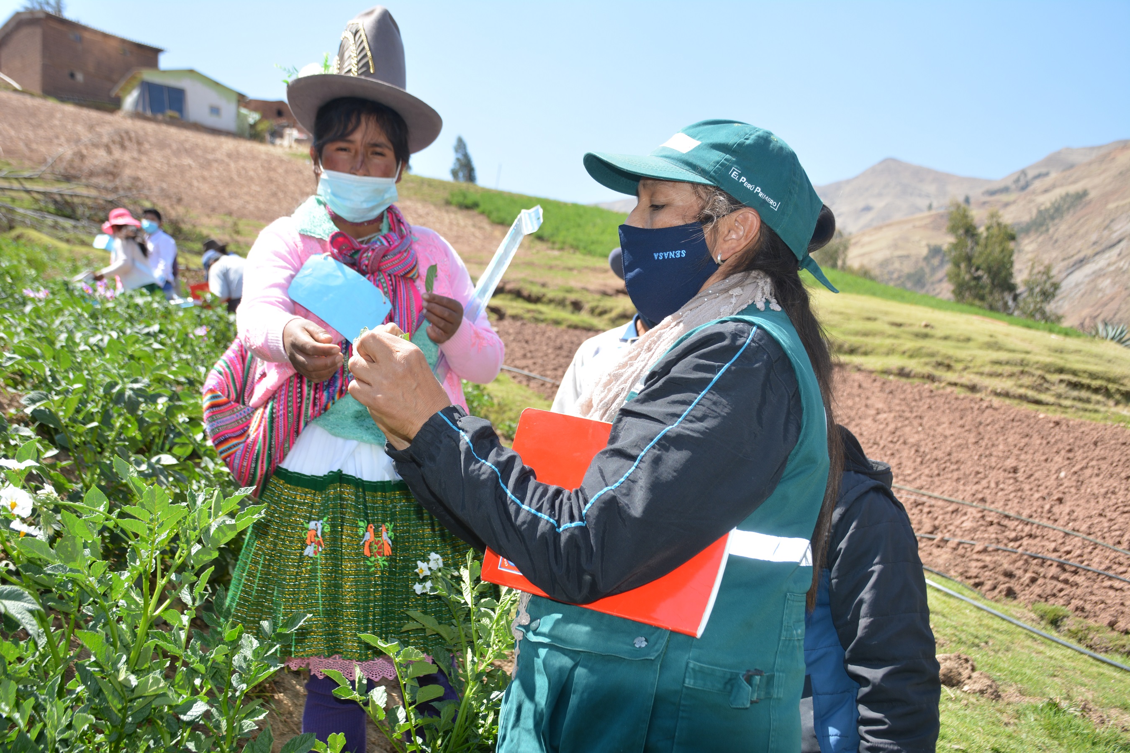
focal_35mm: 40
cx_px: 565
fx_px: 1271
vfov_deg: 33.0
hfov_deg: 47.9
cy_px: 376
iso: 100
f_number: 6.3
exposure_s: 1/200
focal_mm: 27
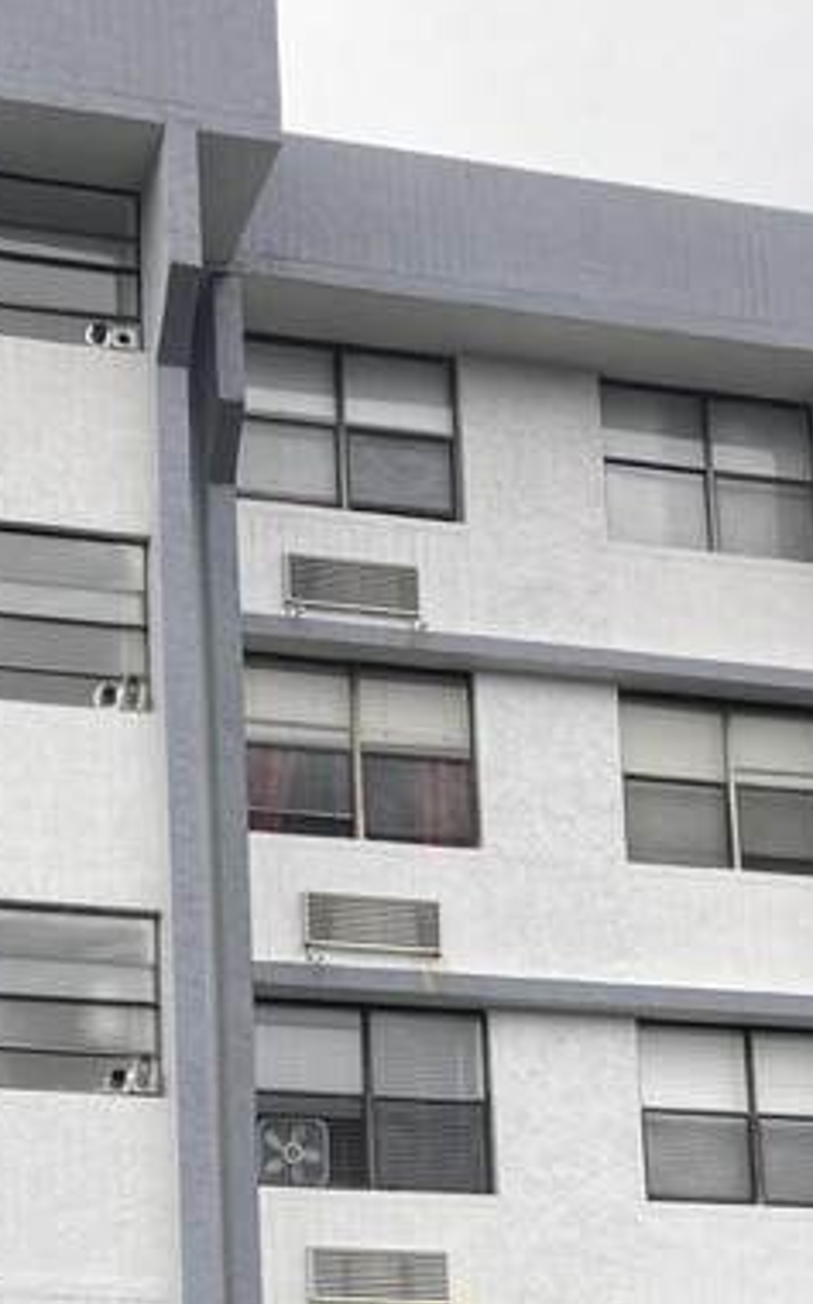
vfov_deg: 25.7
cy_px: 1386
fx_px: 2663
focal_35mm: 75
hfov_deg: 17.3
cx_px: 196
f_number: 1.8
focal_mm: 3.99
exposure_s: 1/318
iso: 20
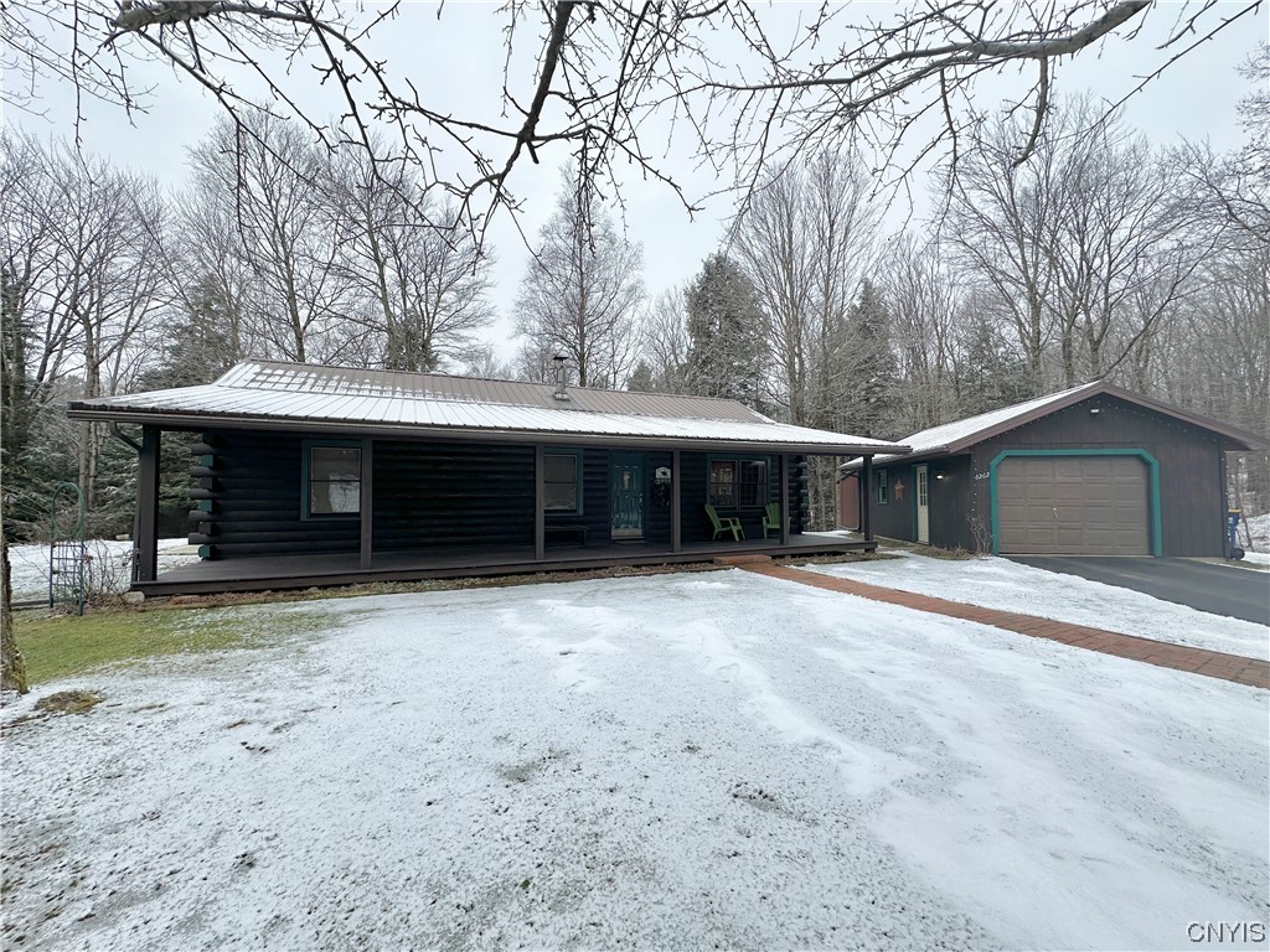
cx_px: 635
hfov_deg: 102.1
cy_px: 476
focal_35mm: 14
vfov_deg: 85.7
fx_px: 514
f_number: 2.2
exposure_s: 1/525
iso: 40
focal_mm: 2.22
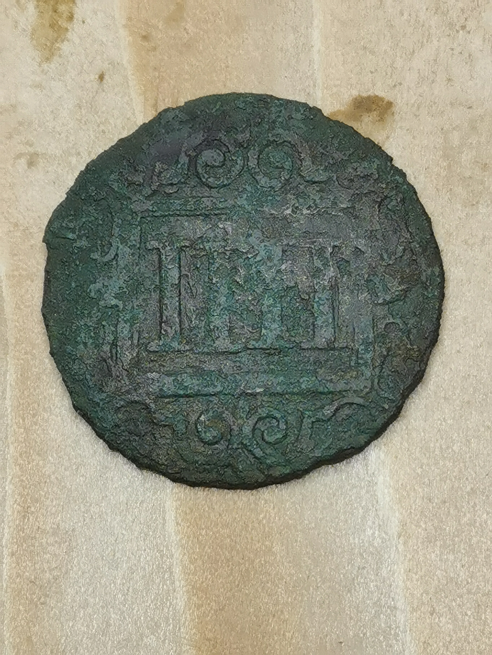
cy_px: 328
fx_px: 3032
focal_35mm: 160
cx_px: 246
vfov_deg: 12.3
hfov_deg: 9.3
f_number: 1.8
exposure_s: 1/135
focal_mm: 5.58
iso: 50
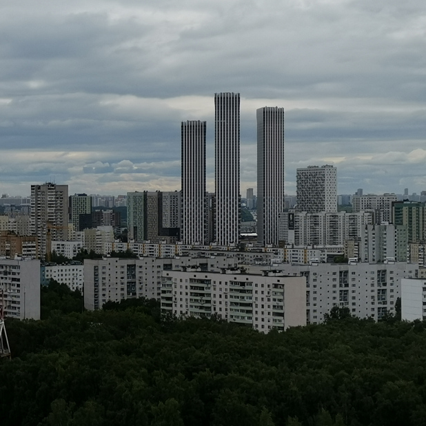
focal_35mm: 93
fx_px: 1295
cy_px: 244
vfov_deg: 18.7
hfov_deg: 18.1
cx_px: -14
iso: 50
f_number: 1.8
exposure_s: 1/5376
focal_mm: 4.75
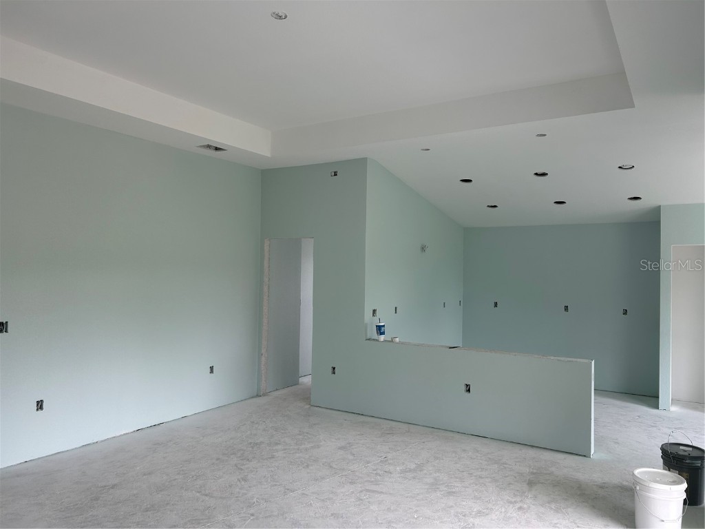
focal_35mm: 26
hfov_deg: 67.3
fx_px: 530
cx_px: 352
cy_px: 264
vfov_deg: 53.1
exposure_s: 1/121
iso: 64
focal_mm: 5.7
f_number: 1.5
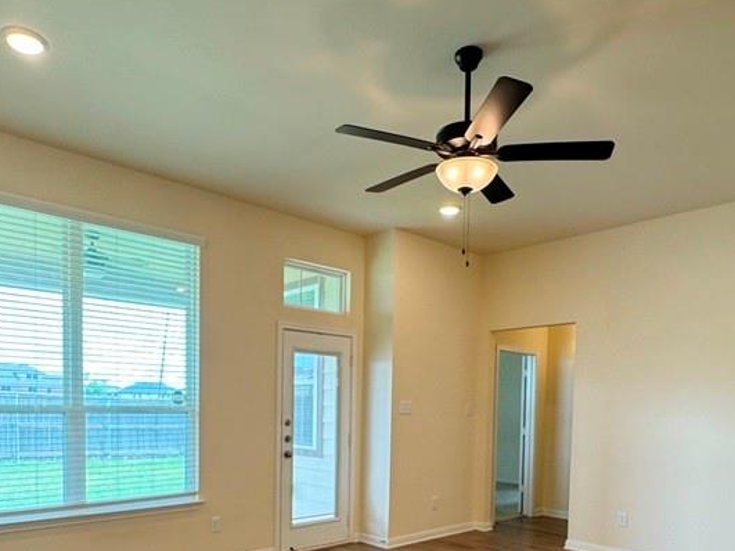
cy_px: 433
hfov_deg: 65.3
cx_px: 356
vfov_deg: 48.7
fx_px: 573
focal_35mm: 27
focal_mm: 2.22
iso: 200
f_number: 2.2
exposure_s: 1/120
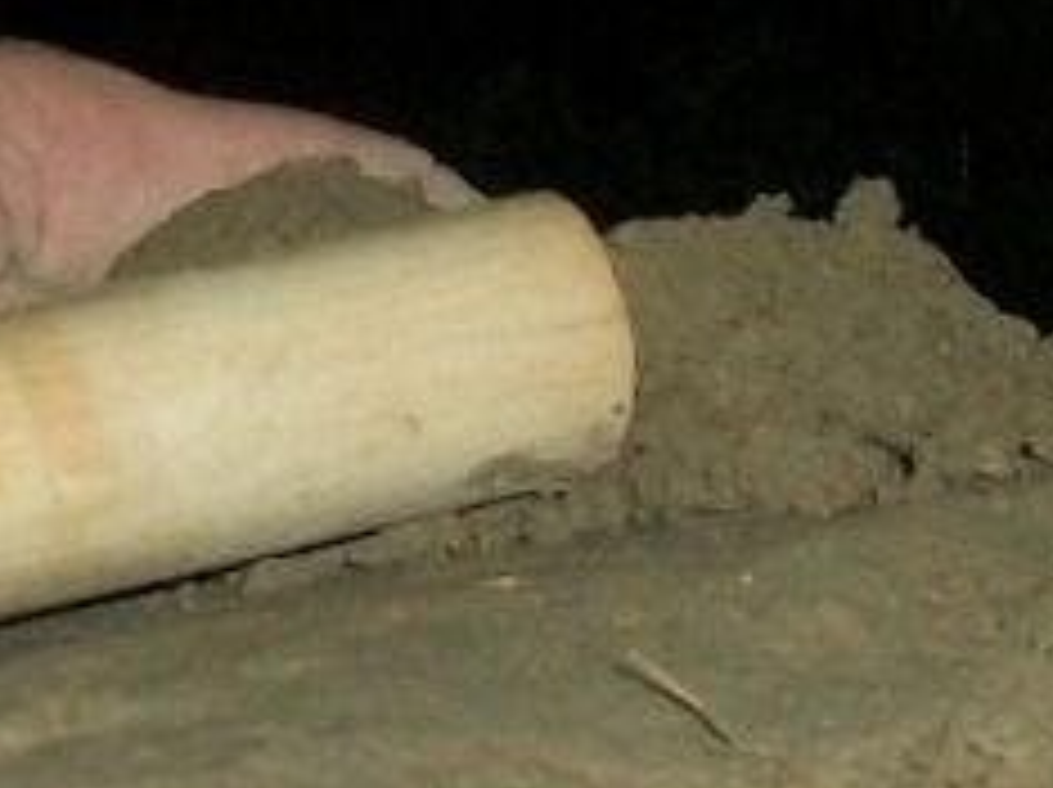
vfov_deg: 7.4
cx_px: -4
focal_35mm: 197
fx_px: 5986
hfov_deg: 10.0
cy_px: -306
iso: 80
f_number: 2.9
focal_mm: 5.7
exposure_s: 1/30
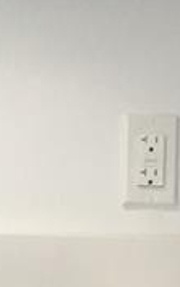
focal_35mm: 208
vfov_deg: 10.0
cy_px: 284
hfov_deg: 6.3
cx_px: -86
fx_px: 1629
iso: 80
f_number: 2.2
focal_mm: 4.15
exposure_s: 1/30
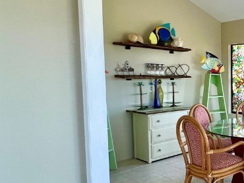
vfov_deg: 39.6
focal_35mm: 36
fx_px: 254
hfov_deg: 42.5
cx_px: 257
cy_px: 96
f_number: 1.8
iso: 40
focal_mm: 1.57
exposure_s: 1/120
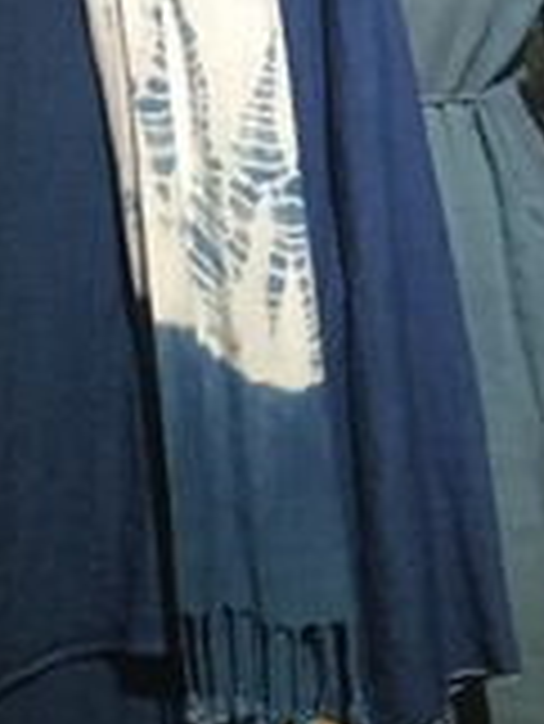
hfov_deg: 10.2
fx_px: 3013
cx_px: 611
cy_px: 603
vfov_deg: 13.6
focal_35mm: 144
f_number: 2.2
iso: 64
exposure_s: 1/15
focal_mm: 4.15
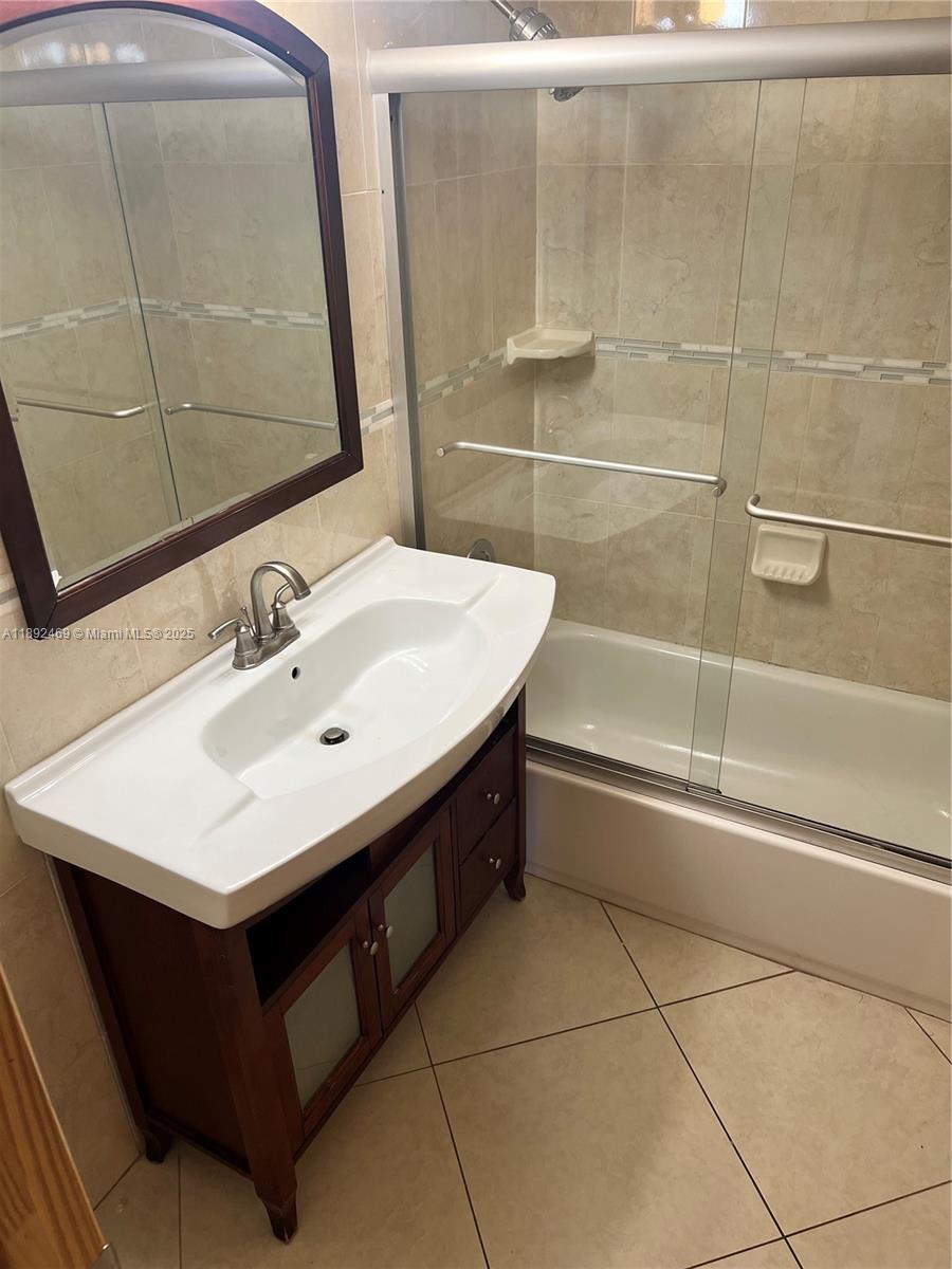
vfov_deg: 67.3
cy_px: 634
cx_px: 476
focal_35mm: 26
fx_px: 953
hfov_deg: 53.1
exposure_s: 1/120
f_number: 1.5
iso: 125
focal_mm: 5.7
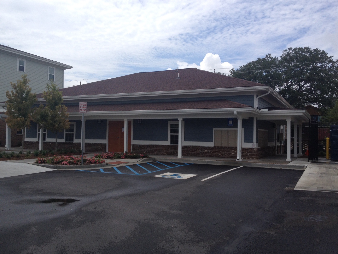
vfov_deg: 40.7
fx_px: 342
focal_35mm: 35
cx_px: 169
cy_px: 127
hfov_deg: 52.6
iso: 50
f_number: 2.4
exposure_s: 1/2513
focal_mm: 4.28
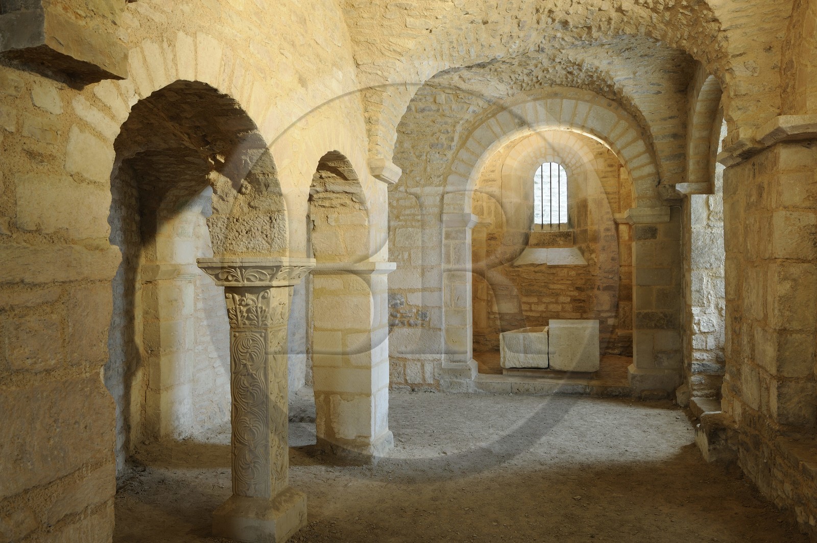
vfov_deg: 47.9
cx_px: 408
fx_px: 612
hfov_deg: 67.4
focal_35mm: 27
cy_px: 272
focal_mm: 27
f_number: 9
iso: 200
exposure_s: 1
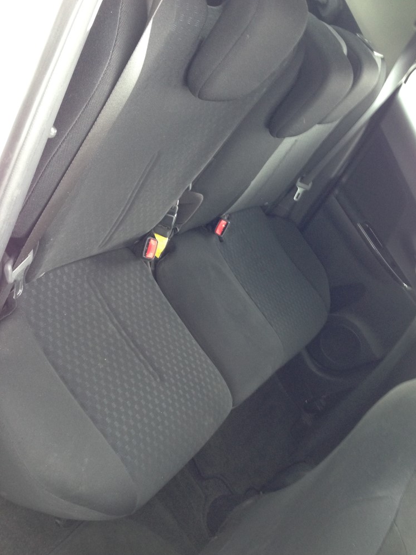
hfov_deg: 41.8
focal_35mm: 34
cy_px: 276
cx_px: 214
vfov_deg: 54.0
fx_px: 545
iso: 125
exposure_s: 1/20
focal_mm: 4.12
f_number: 2.4
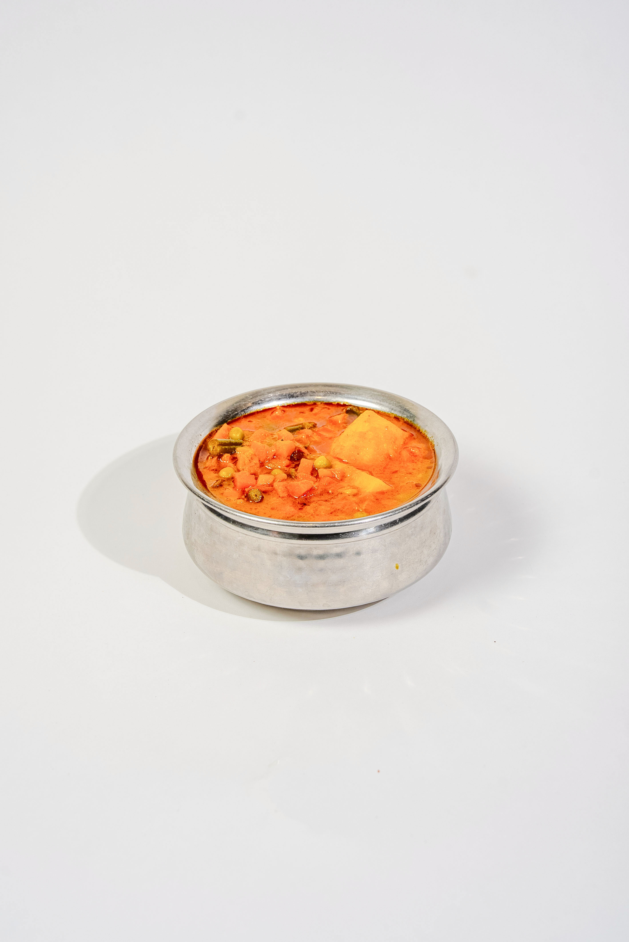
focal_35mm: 70
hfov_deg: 19.5
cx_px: 314
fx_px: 1832
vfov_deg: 28.8
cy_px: 471
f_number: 8
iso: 640
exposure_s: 1/100
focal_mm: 70
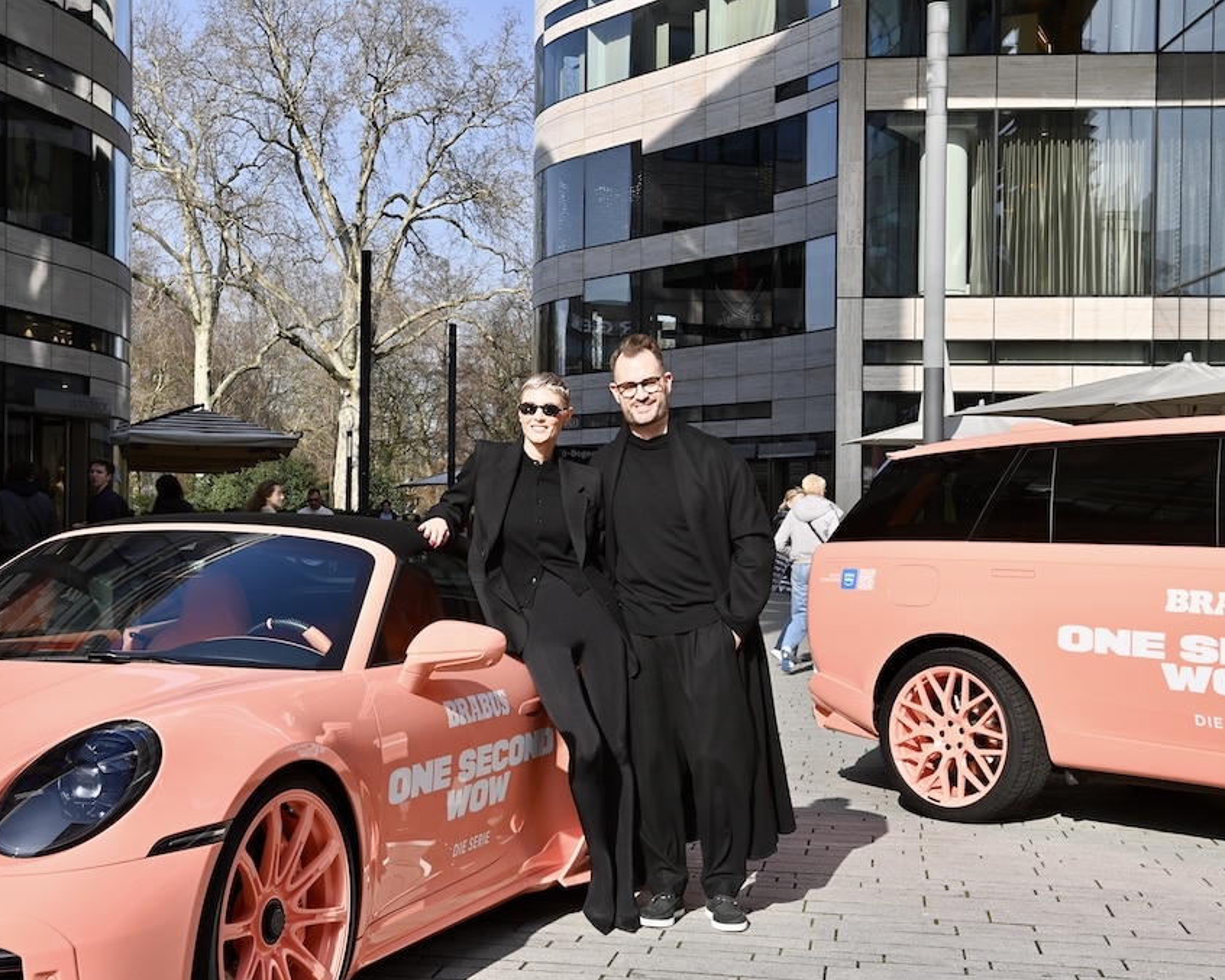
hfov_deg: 37.3
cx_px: 571
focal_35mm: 50
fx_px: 1813
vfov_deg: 30.3
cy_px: 493
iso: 100
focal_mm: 44
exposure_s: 1/100
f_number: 11
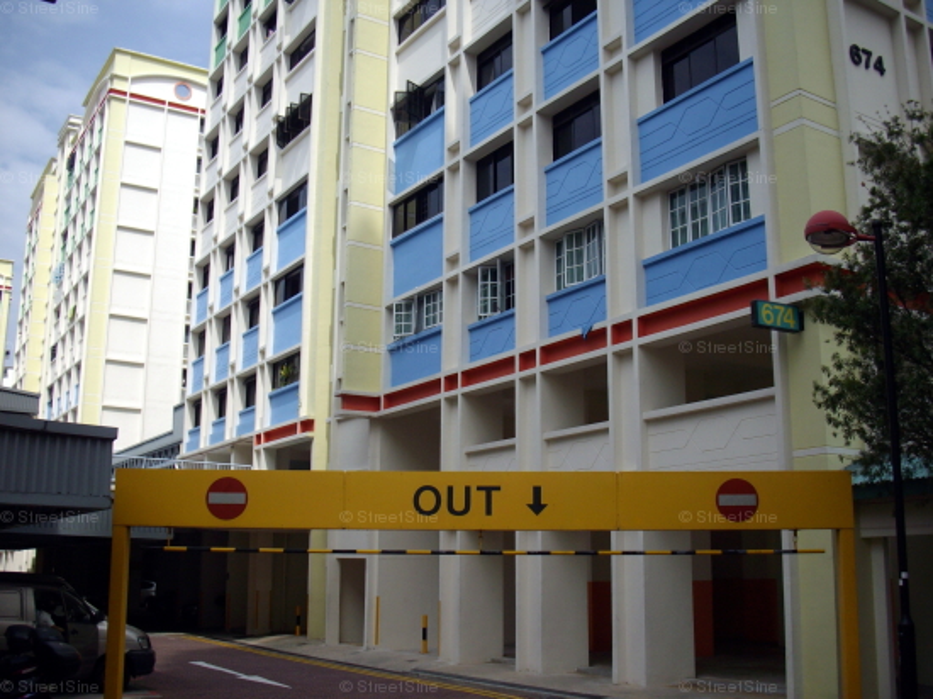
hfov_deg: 50.2
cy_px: 350
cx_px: 466
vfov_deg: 38.6
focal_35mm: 37
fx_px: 997
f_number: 5.6
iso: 80
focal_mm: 6.2
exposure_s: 1/400
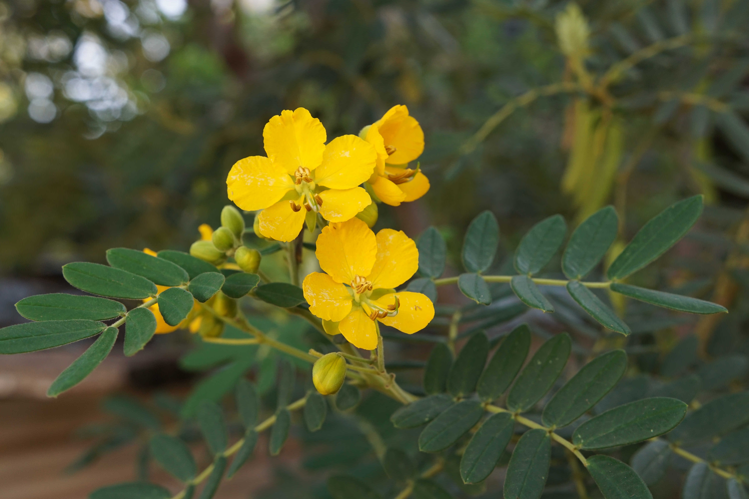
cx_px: 374
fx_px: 1092
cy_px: 250
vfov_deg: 25.8
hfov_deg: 37.9
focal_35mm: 52
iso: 400
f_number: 5.6
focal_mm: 35
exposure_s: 1/200
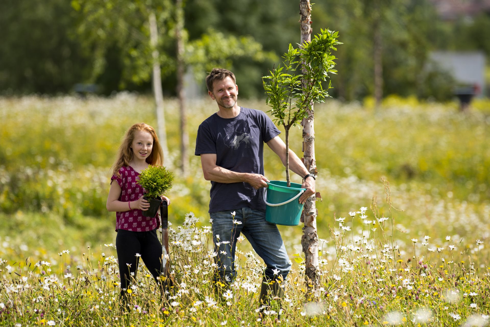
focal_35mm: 300
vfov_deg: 4.6
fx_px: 4084
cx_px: 245
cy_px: 164
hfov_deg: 6.9
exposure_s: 1/1000
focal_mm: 300
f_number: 4.5
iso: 200
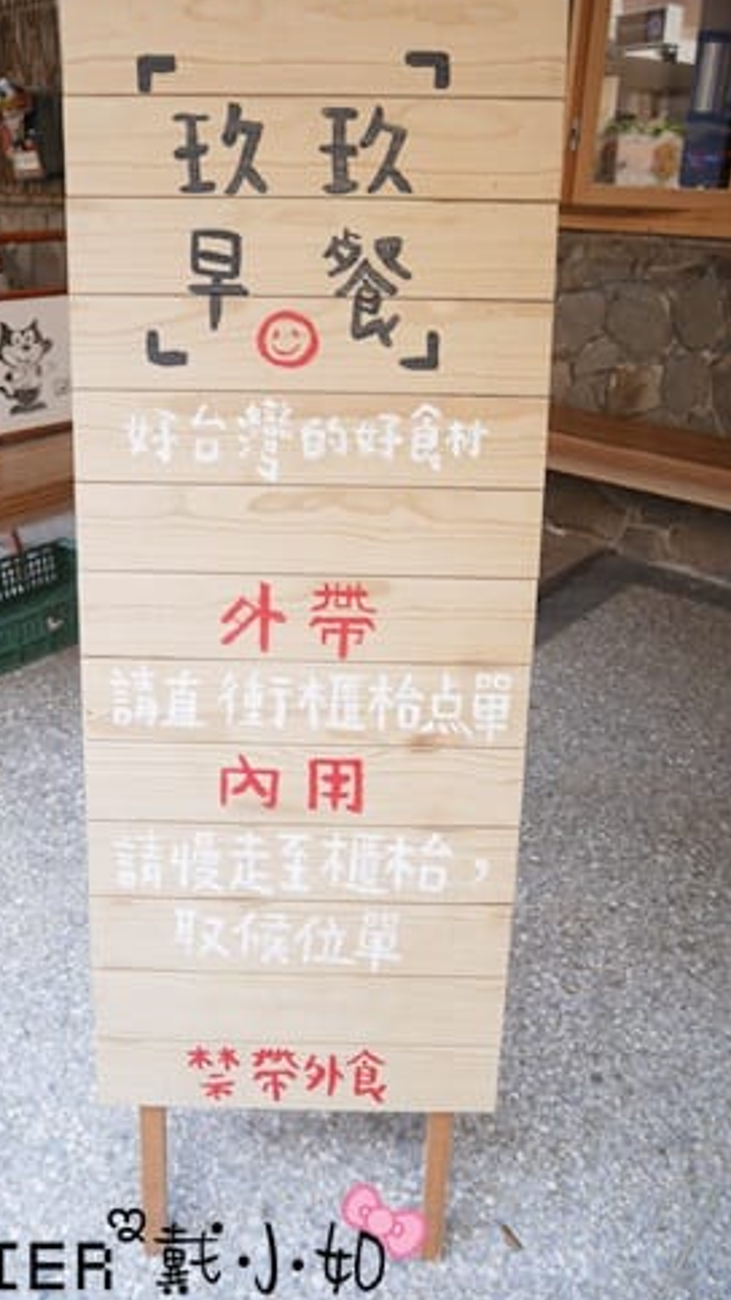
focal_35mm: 27
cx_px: 335
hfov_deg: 42.8
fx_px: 931
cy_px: 650
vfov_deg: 69.9
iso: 250
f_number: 3.5
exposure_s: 1/60
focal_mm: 12
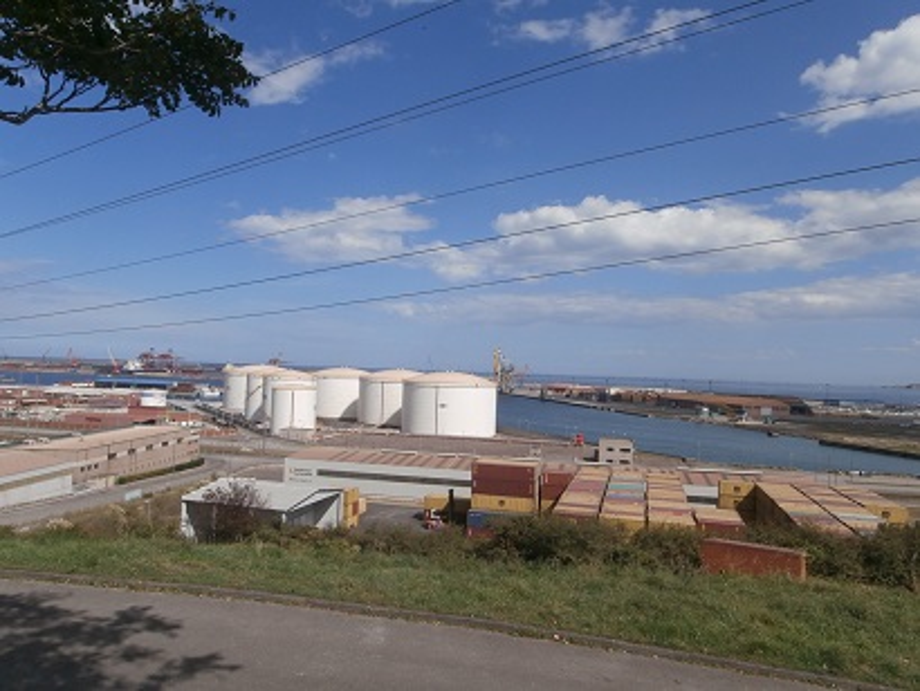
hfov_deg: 71.6
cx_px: 460
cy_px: 346
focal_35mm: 24
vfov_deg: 56.9
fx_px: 638
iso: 100
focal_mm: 4.2
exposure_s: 1/400
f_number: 7.9
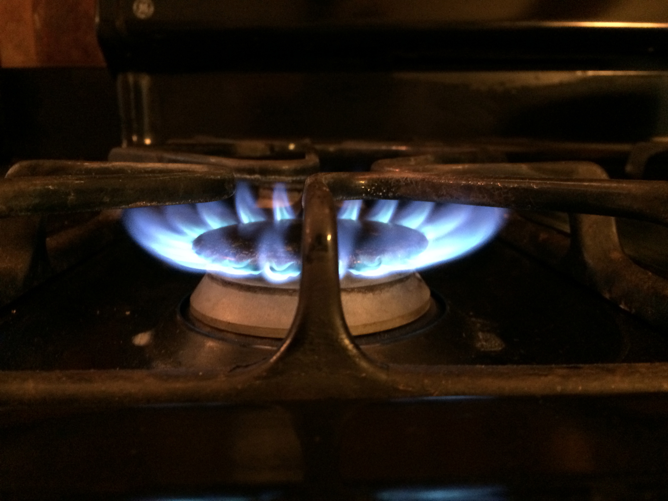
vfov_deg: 46.8
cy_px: 250
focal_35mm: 30
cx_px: 334
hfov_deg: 60.0
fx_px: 579
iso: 320
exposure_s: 1/15
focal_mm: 4.12
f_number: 2.2
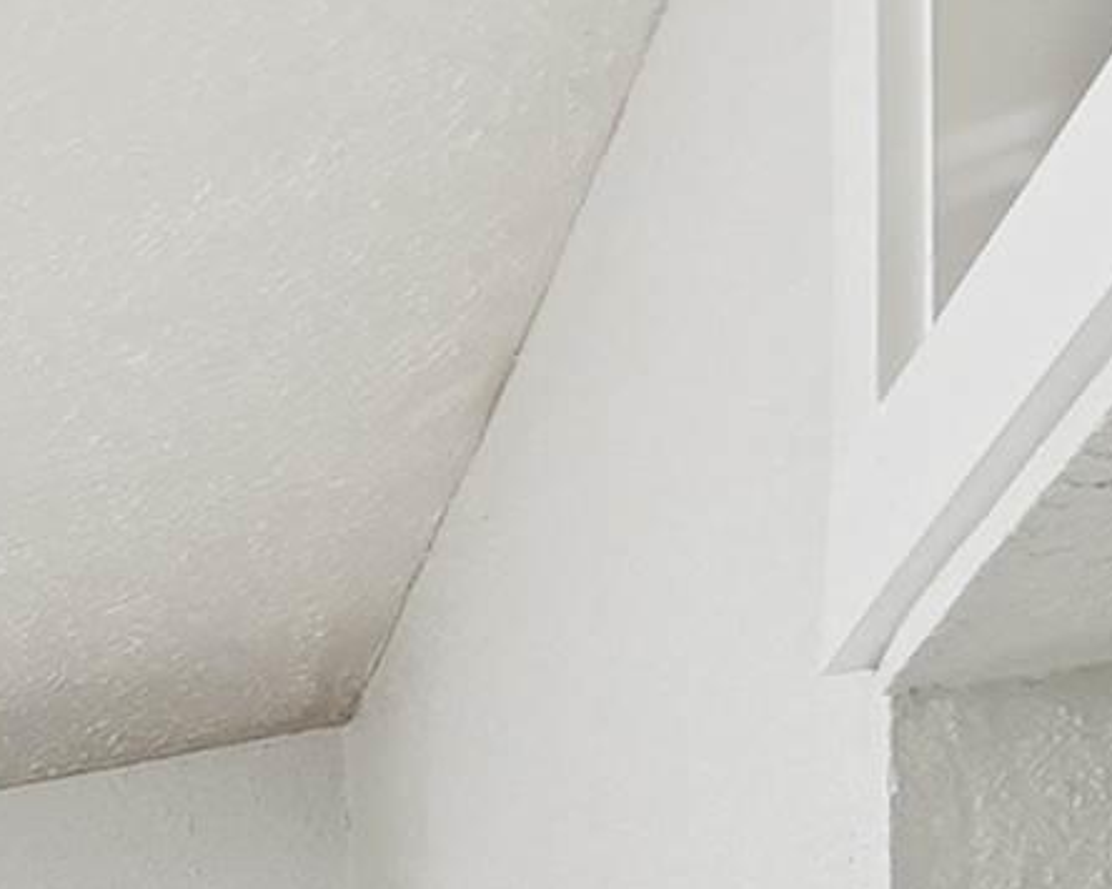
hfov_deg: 10.1
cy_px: 2182
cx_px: -2597
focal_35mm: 104
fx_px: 3422
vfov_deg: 11.8
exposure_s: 1/15
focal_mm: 16
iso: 250
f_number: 9
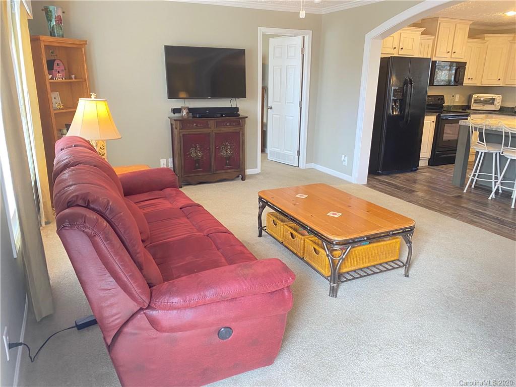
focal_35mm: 26
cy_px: 194
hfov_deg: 67.3
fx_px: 388
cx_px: 258
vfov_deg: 53.1
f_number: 1.8
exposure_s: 1/60
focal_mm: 4.25
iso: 200
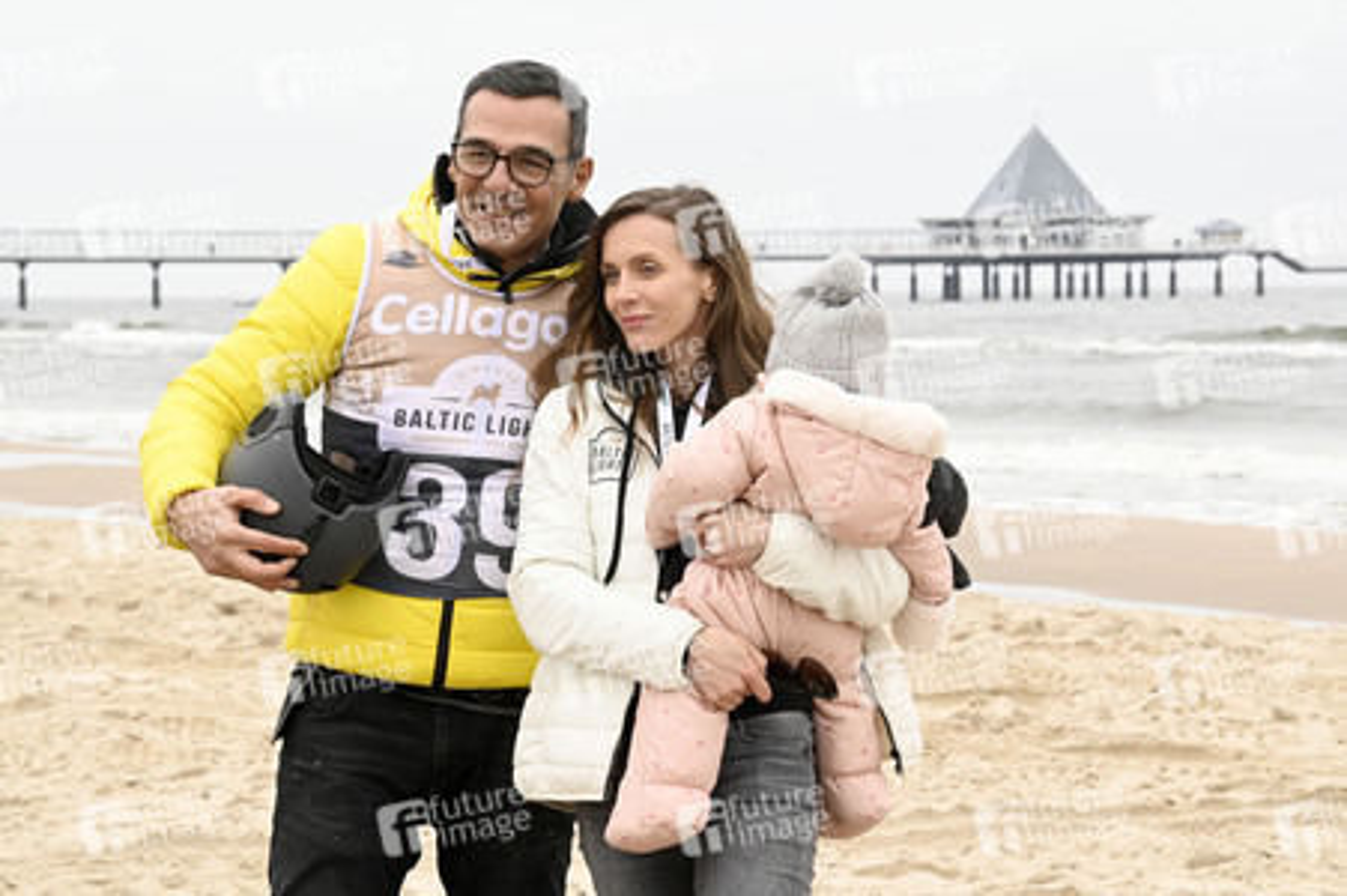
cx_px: 674
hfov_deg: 15.2
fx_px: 5047
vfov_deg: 10.1
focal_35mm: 135
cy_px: 448
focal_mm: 135
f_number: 16
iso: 4000
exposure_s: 1/500
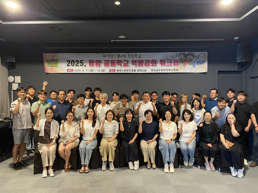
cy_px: 96
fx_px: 194
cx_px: 129
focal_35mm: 26
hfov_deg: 67.3
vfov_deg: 53.1
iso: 500
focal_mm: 4.25
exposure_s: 1/30
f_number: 1.8
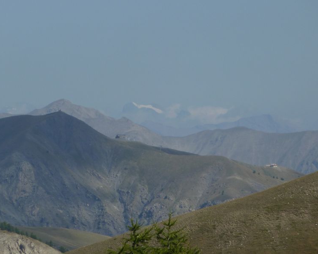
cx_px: 162
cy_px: 127
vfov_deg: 3.7
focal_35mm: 417
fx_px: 3926
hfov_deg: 4.6
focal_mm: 49.2
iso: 80
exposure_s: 1/640
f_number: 5.6
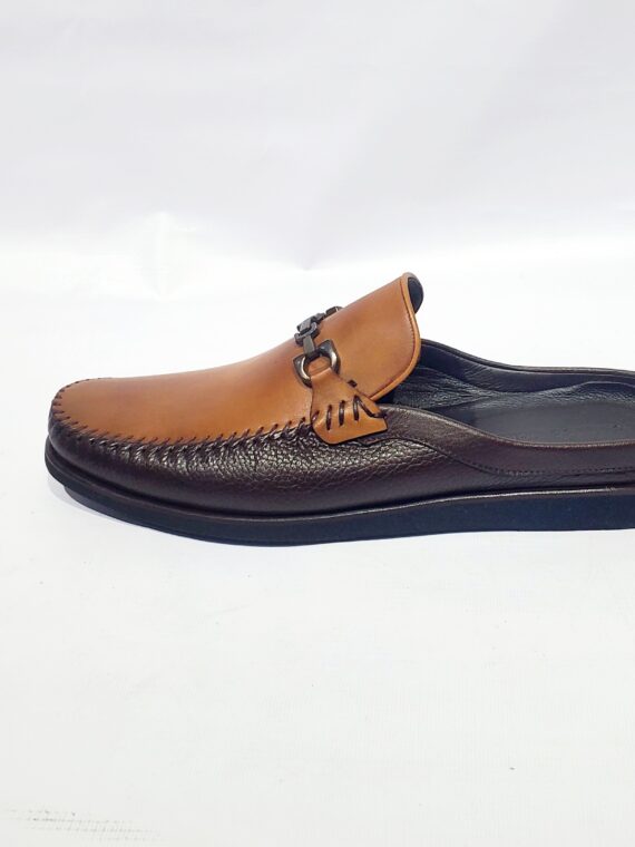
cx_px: 318
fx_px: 636
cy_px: 424
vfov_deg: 67.3
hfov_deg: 53.1
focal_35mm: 26
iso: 64
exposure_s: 1/100
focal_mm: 4.3
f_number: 2.4
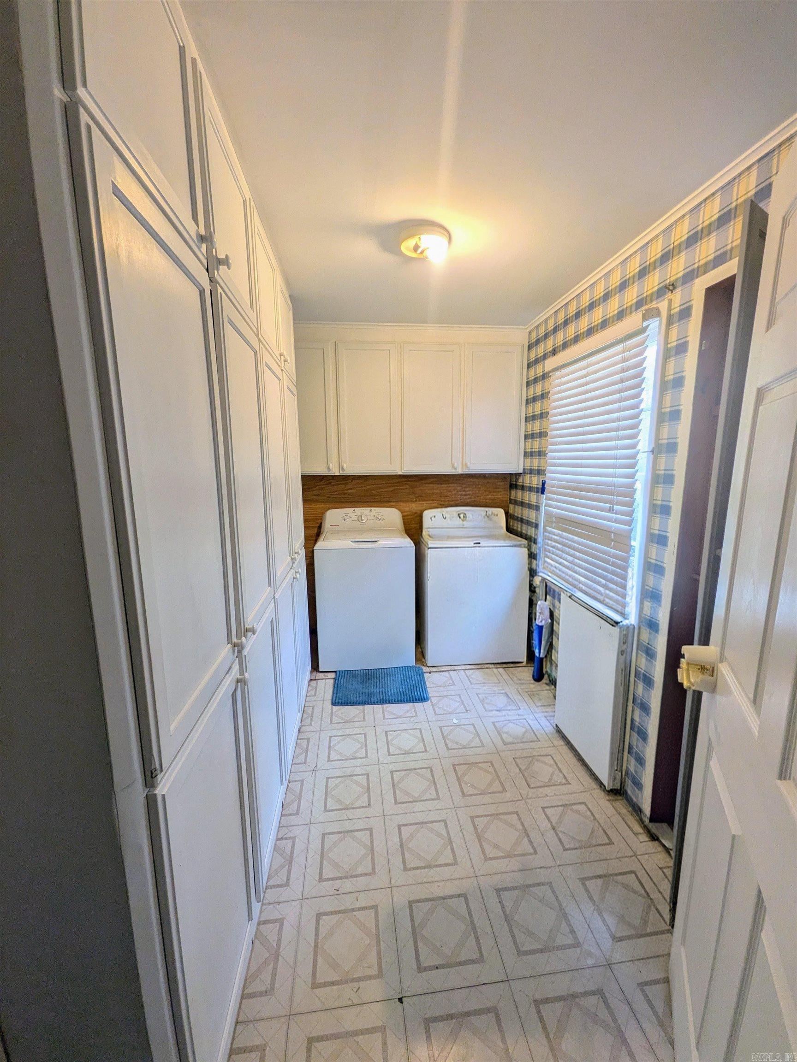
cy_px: 531
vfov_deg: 102.1
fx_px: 430
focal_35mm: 14
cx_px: 398
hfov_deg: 85.7
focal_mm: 1.85
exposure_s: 1/60
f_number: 2.2
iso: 113
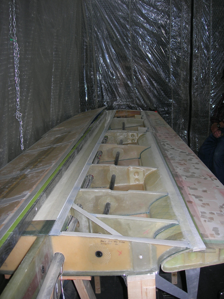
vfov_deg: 49.0
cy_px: 150
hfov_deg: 37.7
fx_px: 328
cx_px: 112
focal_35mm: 38
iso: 64
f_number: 2.8
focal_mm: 7.8
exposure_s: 1/60.1
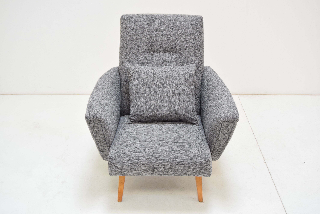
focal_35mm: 46
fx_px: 414
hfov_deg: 42.3
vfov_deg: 29.0
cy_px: 107
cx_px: 160
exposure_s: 1/100
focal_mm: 31
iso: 1600
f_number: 5
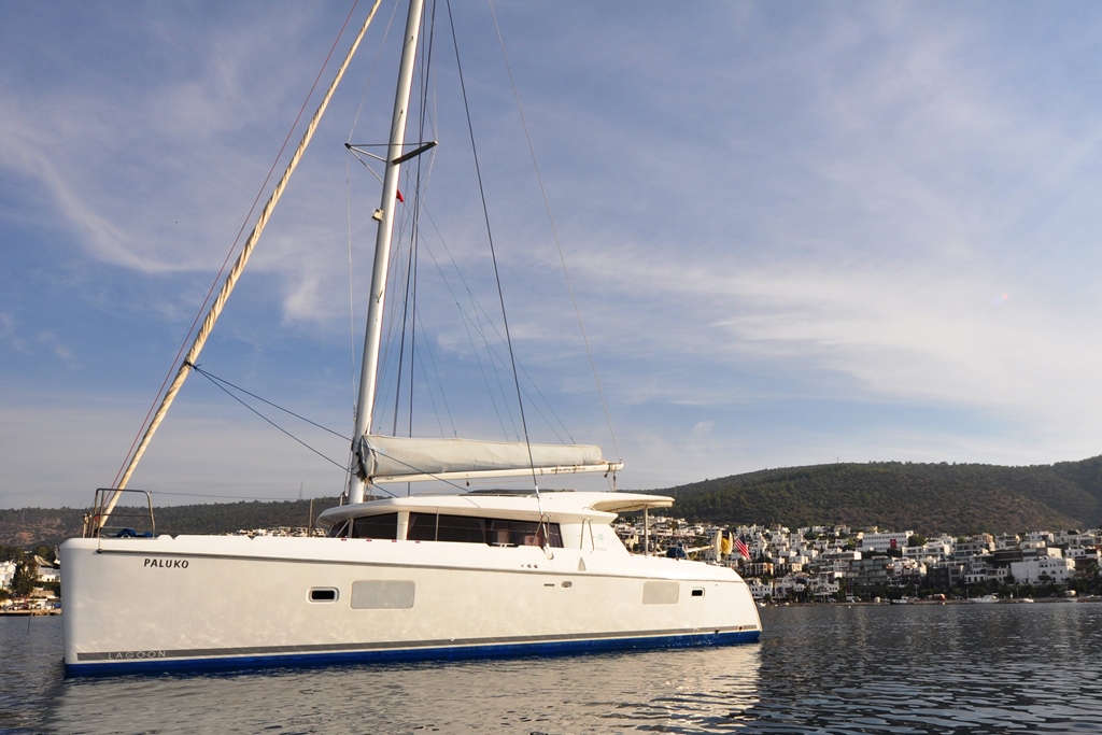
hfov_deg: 90.0
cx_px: 551
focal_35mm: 18
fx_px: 551
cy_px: 368
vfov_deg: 67.4
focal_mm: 12
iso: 200
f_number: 10
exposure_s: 1/400
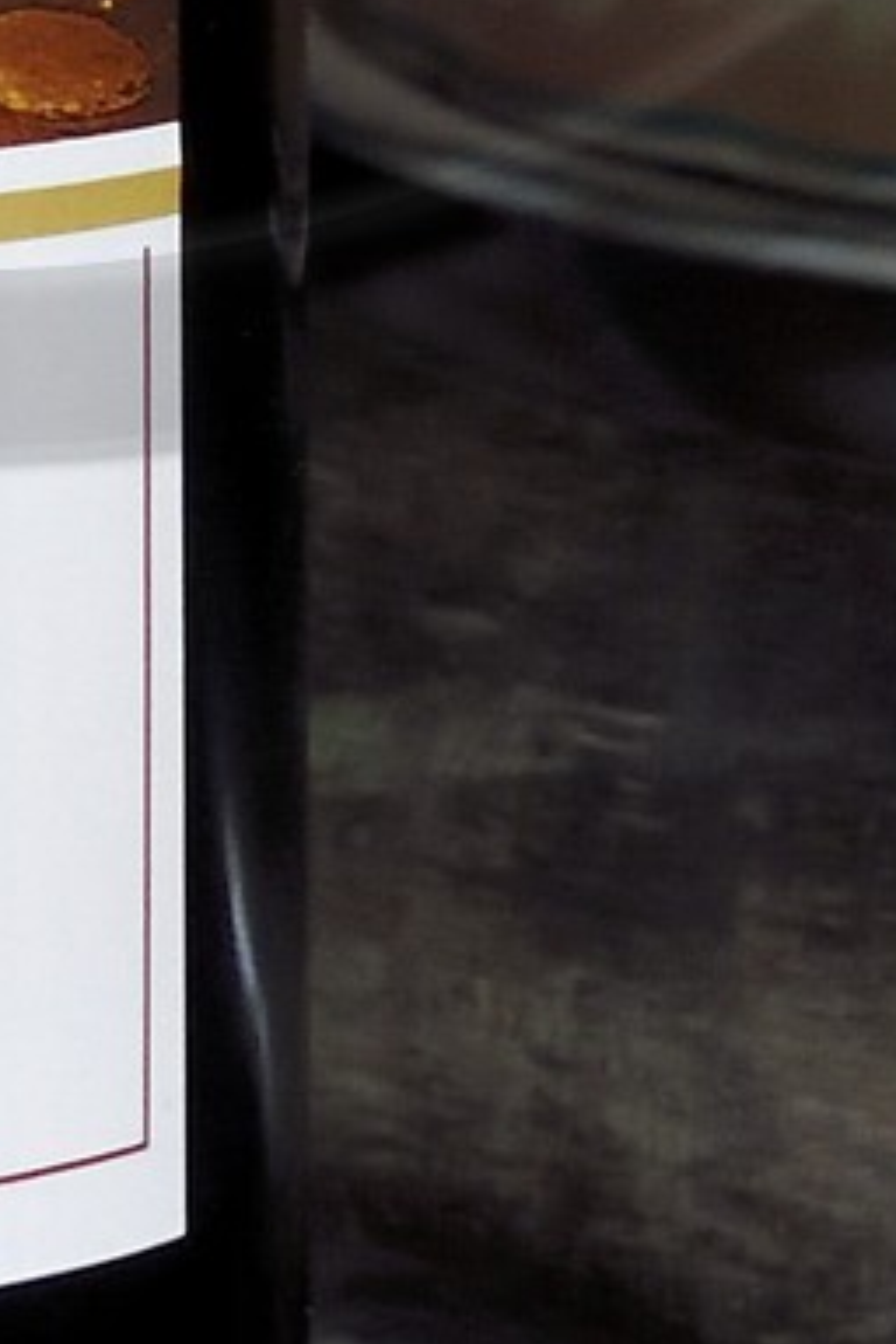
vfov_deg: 7.9
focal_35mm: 250
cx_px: -66
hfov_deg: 5.5
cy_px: -1176
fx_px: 9333
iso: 3200
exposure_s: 1/20
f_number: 10
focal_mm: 40
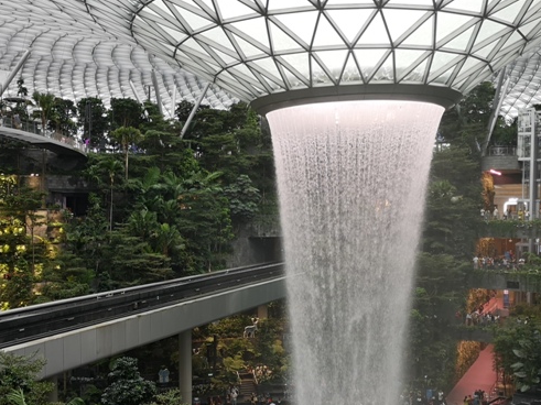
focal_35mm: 44
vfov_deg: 32.7
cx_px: 198
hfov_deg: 42.6
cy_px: 248
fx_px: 687
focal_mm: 3.95
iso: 64
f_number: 1.8
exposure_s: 1/100
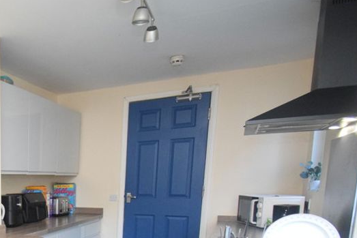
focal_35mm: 33
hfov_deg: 46.9
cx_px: -6
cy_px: 238
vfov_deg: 36.0
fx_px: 327
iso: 3600
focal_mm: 10
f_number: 4.5
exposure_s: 1/60
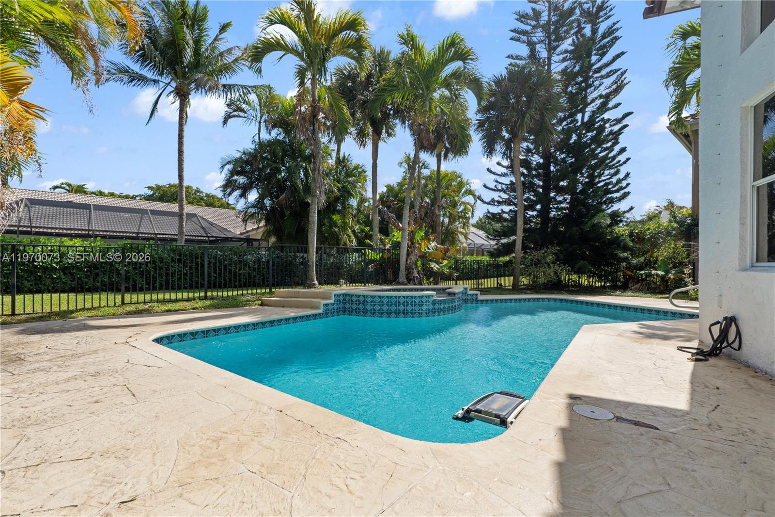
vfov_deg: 72.0
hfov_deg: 95.0
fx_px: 355
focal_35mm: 16
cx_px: 388
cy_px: 258
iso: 100
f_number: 9.5
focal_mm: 11
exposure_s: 1/200
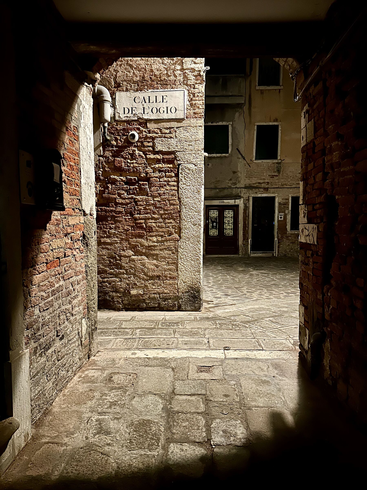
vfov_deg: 71.6
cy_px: 245
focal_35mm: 24
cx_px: 184
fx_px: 339
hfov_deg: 56.8
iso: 1250
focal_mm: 6.86
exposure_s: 1/9
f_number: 1.78
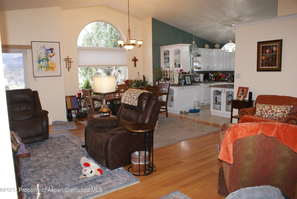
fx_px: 223
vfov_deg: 48.0
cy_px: 100
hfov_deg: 67.3
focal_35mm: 27
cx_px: 148
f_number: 5.6
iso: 400
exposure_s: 1/60
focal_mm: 18
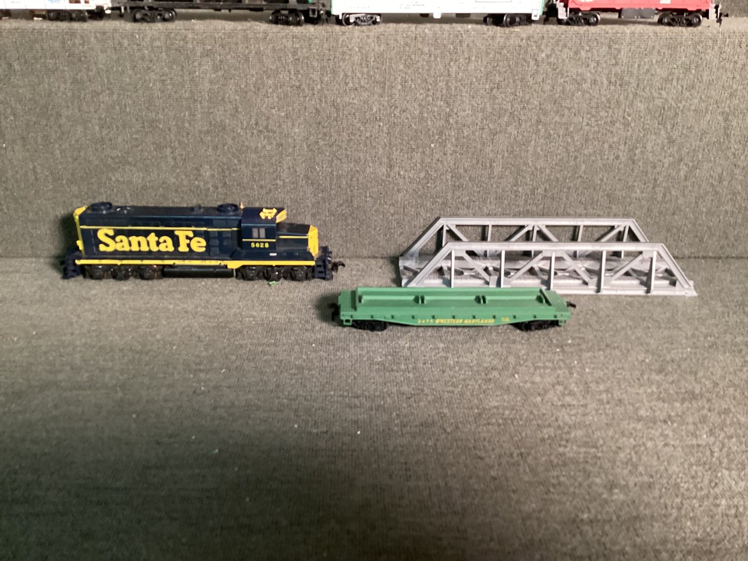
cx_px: 374
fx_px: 670
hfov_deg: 58.3
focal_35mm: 31
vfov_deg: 45.4
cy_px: 280
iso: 400
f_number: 2.4
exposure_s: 1/30
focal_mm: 3.3
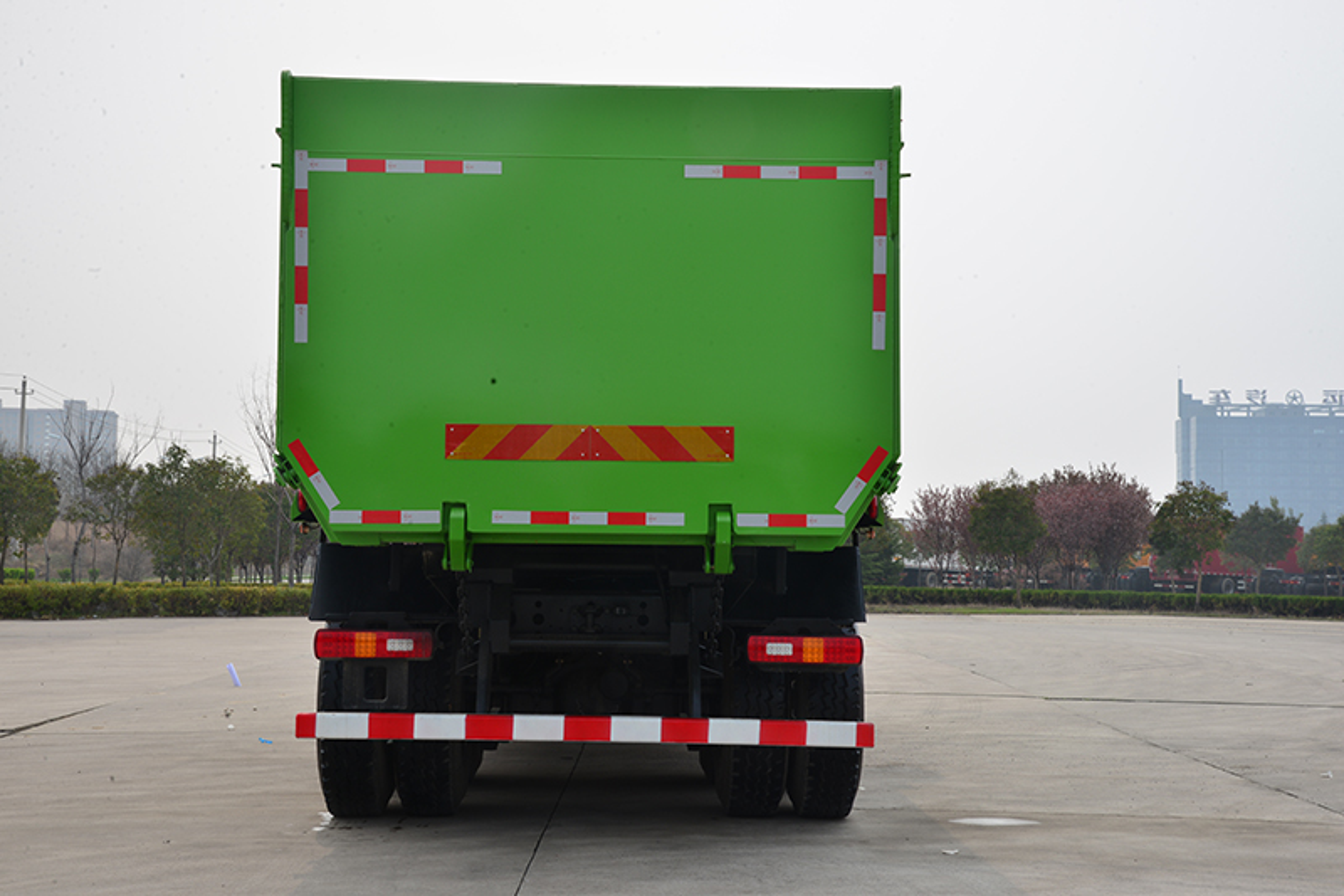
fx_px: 1866
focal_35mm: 50
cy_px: 448
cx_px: 672
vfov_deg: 27.0
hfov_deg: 39.6
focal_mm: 50
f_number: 18
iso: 100
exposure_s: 1/50
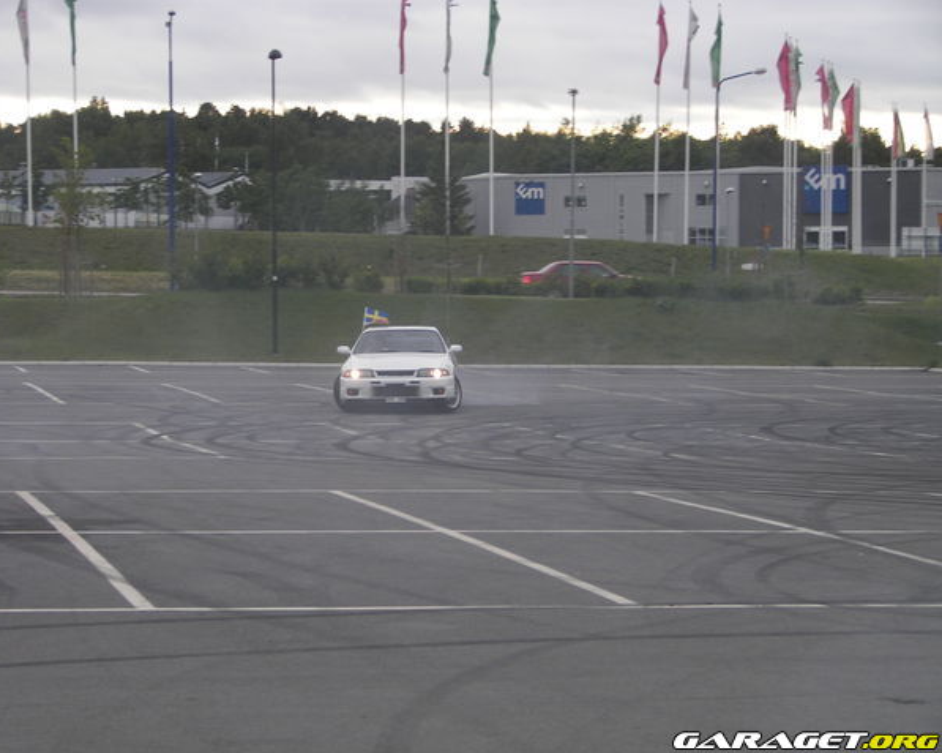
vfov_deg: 13.8
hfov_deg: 17.2
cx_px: 439
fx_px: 3121
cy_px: 377
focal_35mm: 112
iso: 64
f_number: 3.2
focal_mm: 17.8
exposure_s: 1/100
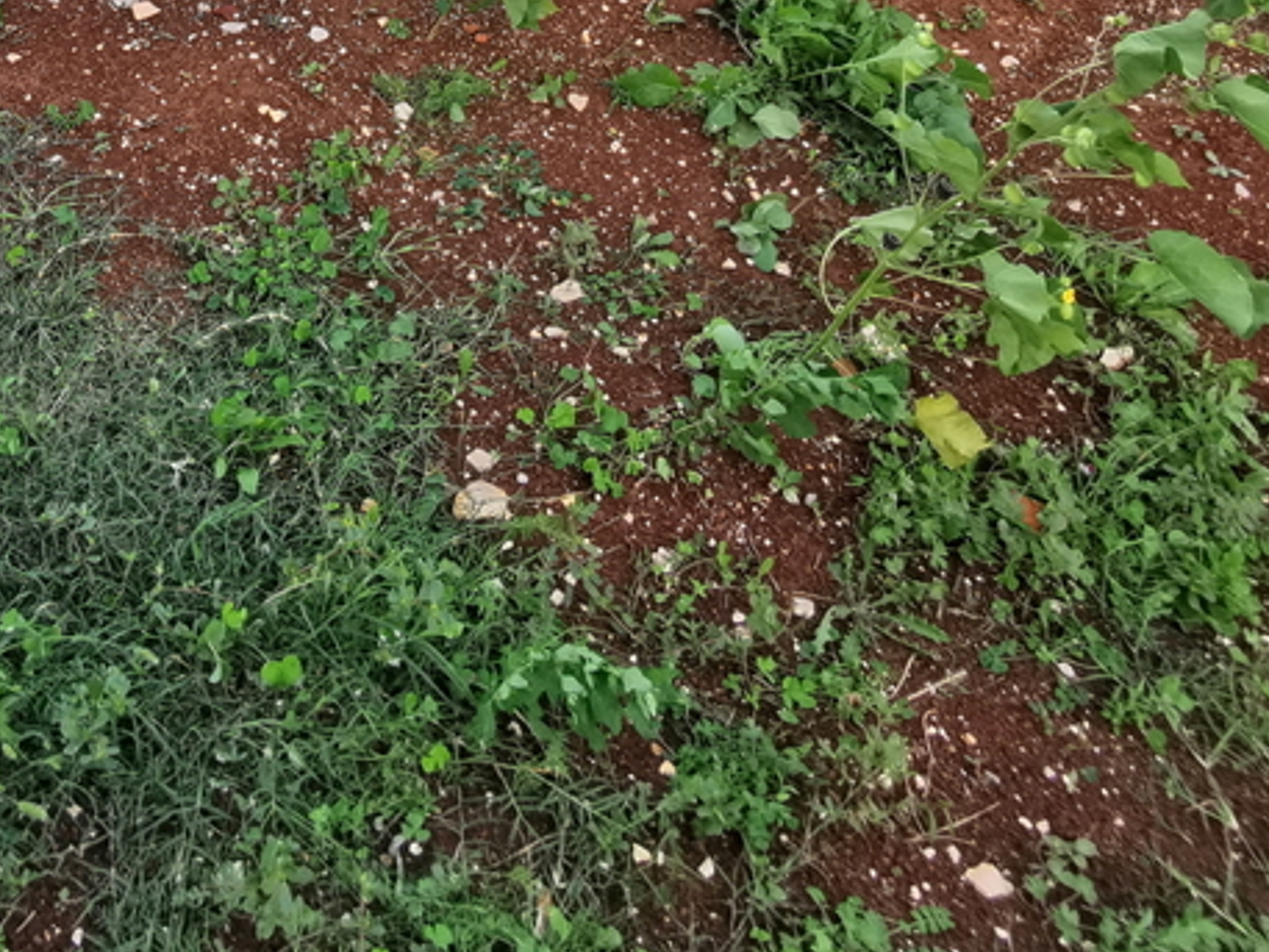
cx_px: 283
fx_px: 1540
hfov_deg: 43.0
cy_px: -239
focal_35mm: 42
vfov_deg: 28.9
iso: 50
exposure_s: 1/354
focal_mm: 2.35
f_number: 2.2
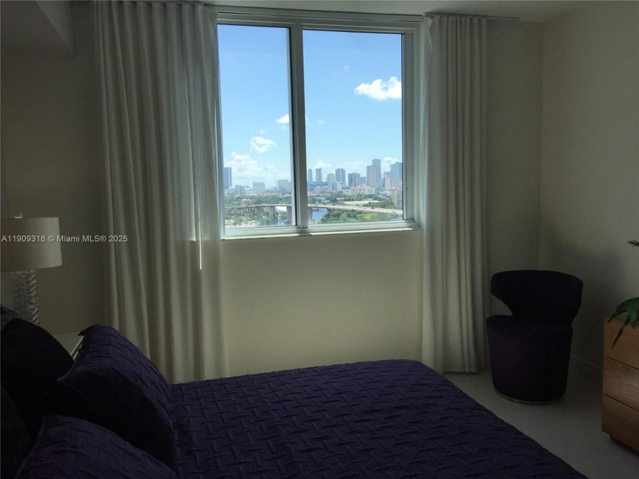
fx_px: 535
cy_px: 240
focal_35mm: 29
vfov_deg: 48.2
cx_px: 320
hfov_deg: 61.7
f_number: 2.2
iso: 32
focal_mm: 4.15
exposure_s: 1/1068
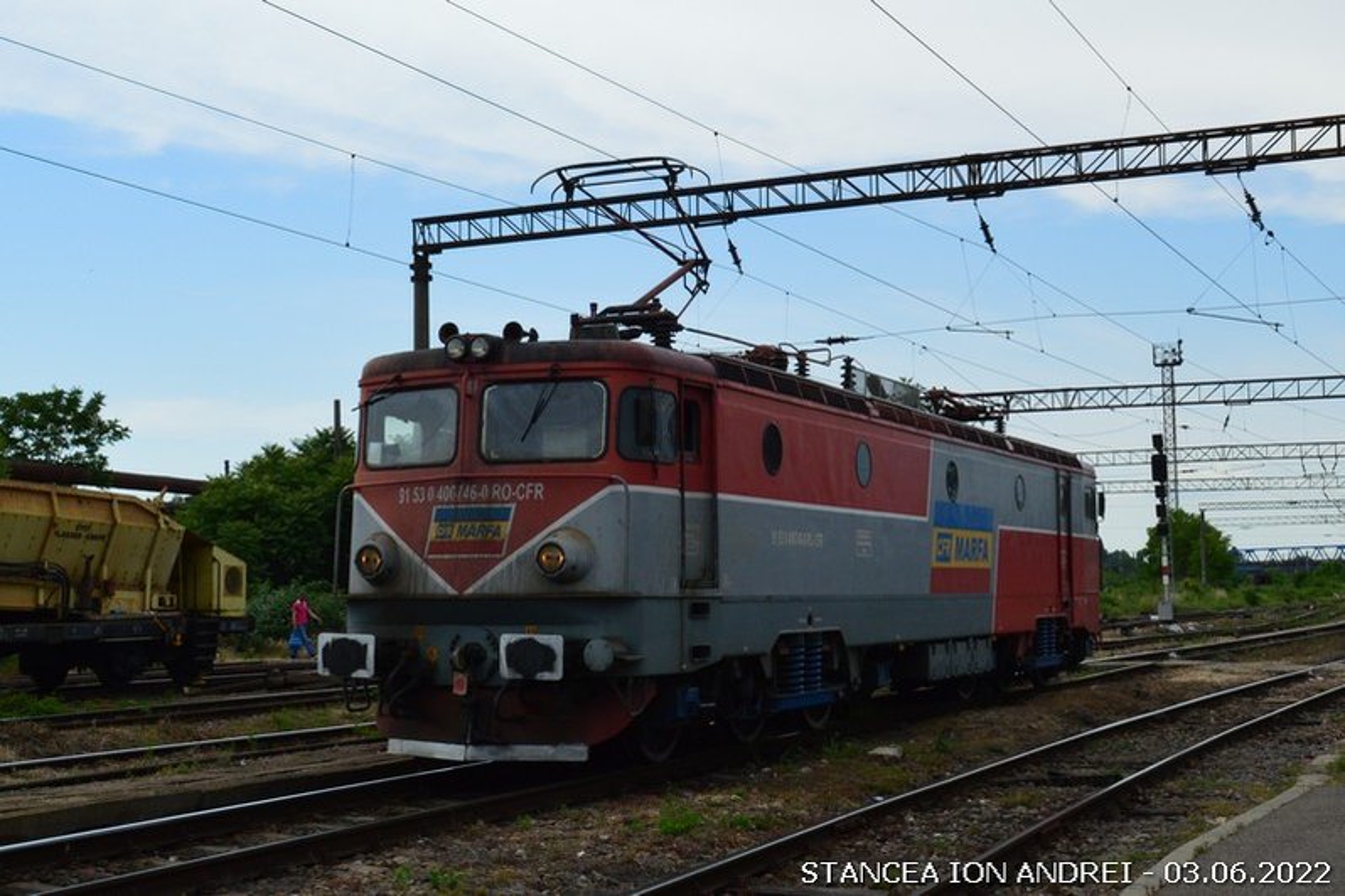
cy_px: 448
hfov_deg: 57.2
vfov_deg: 40.0
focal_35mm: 33
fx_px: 1233
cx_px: 672
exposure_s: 1/400
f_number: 11
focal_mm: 22
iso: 400
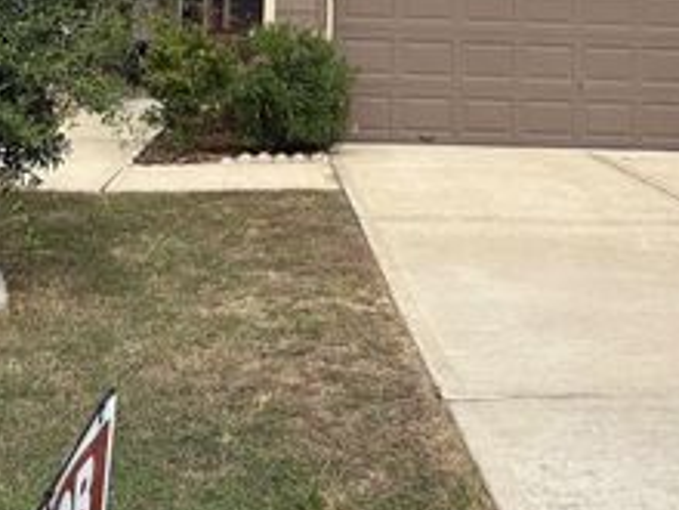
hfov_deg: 32.7
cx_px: 352
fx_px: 1157
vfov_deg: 23.3
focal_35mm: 59
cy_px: -48
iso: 50
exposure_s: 1/2208
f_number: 1.6
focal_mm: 5.96
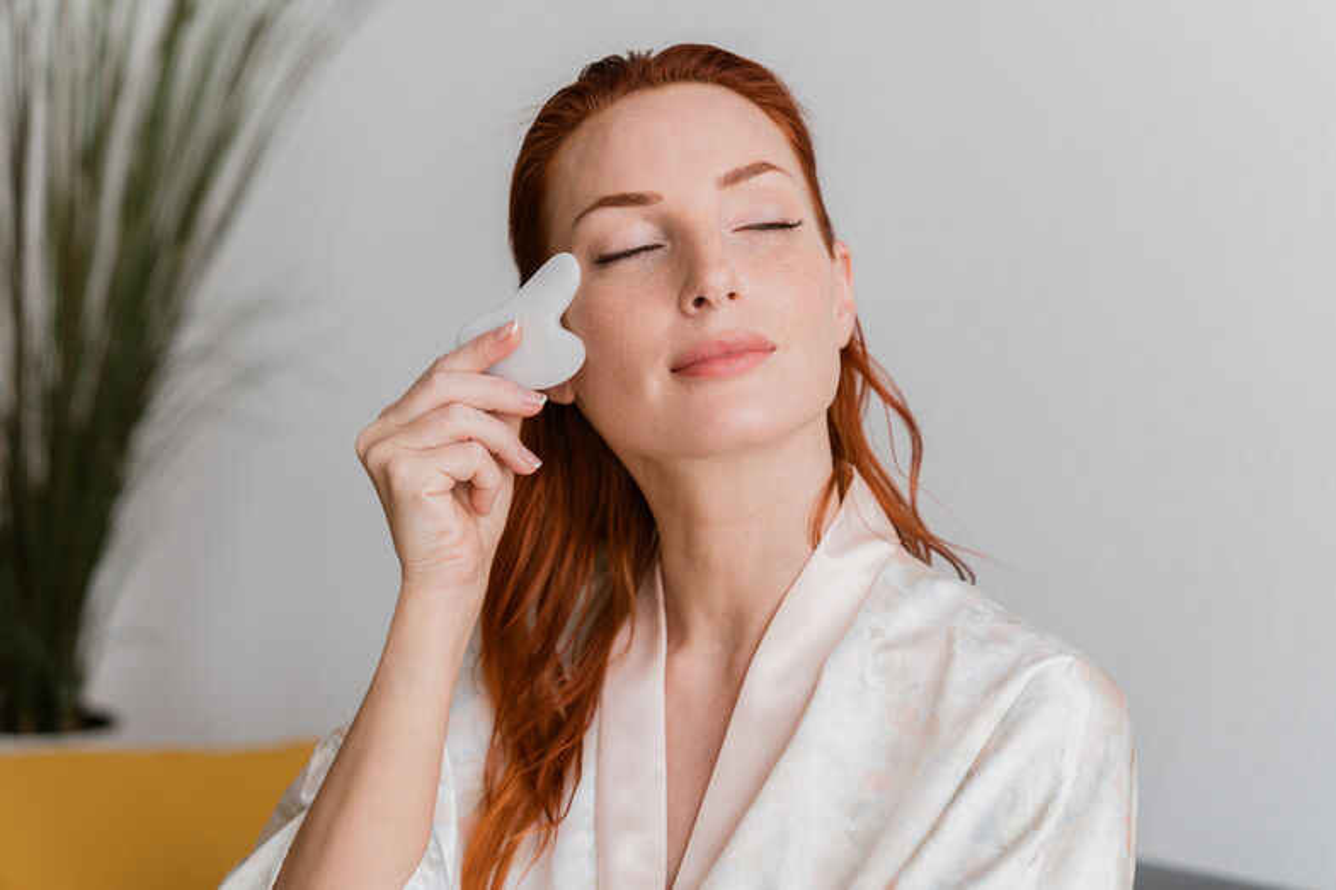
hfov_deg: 28.8
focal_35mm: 70
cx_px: 668
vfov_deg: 19.4
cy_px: 445
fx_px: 2597
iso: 500
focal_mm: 70
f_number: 2.8
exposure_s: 1/200
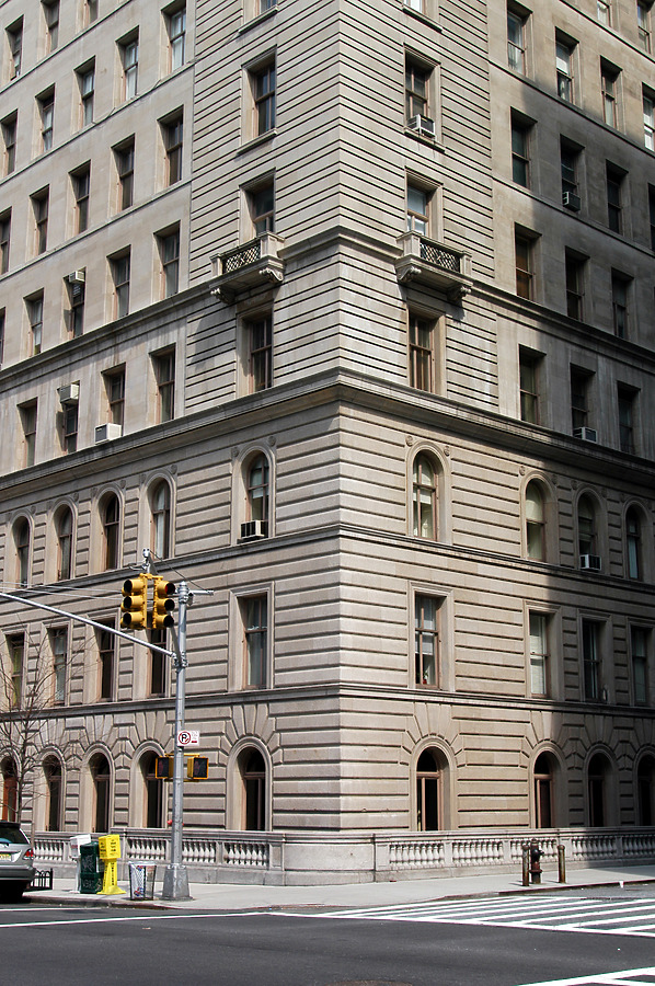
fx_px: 1313
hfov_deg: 28.0
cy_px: 493
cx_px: 328
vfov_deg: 41.2
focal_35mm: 48
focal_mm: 32
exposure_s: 1/320
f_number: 9
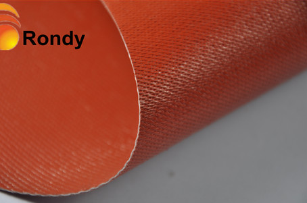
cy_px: 111
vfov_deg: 7.9
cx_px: 142
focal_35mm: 174
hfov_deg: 11.9
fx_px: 1477
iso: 250
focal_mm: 105
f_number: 5.6
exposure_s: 1/80
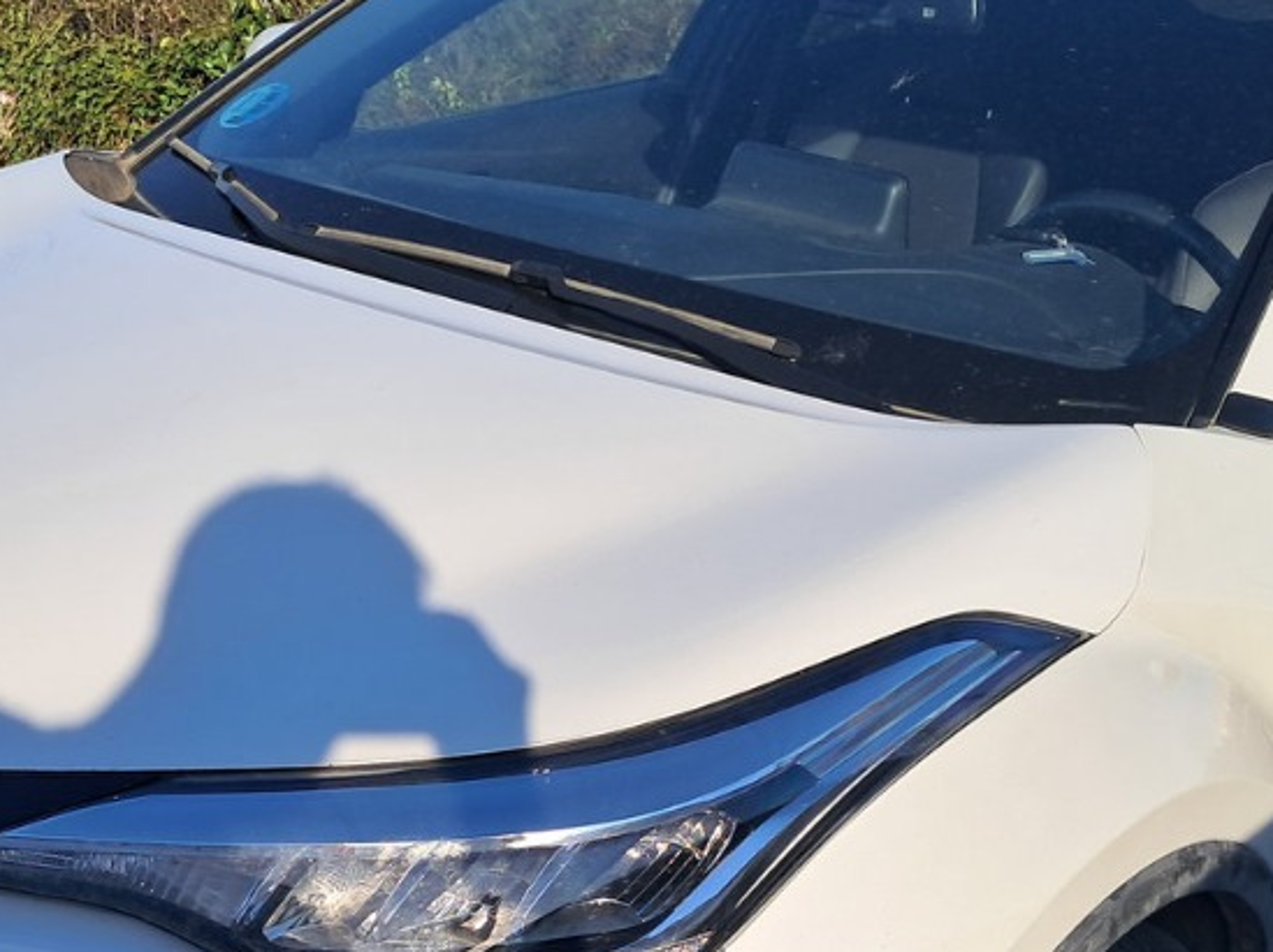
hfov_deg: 30.7
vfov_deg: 22.7
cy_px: 864
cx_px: 559
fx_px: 2315
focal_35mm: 63
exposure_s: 1/673
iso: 50
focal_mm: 4
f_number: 1.8
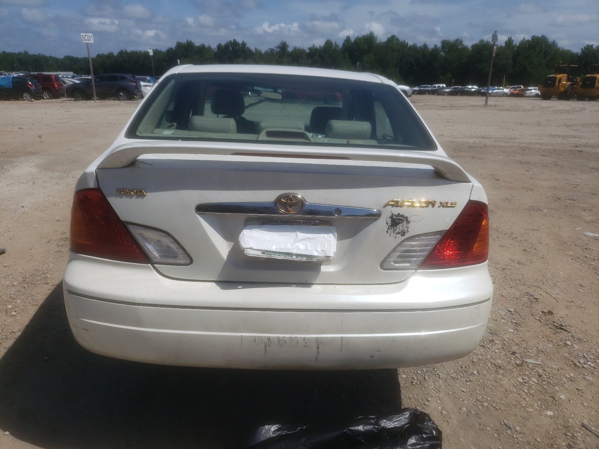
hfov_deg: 67.3
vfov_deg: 53.1
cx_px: 300
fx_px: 450
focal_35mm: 26
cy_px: 224
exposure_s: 1/10000
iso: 50
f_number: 1.5
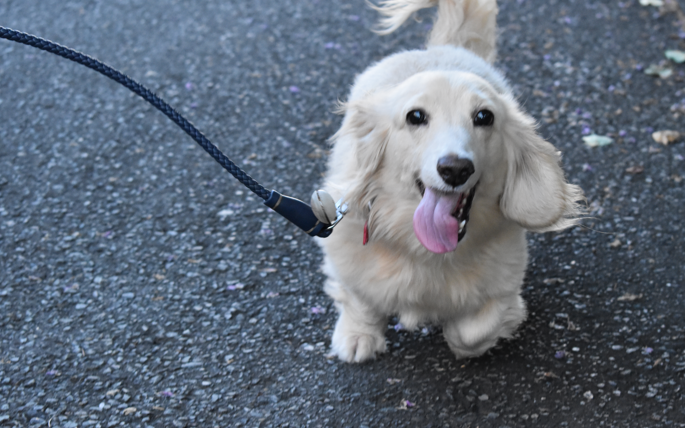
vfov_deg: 13.0
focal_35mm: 101
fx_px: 1878
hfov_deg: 20.7
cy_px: 218
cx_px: 386
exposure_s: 1/500
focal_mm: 55
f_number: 5.6
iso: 2500
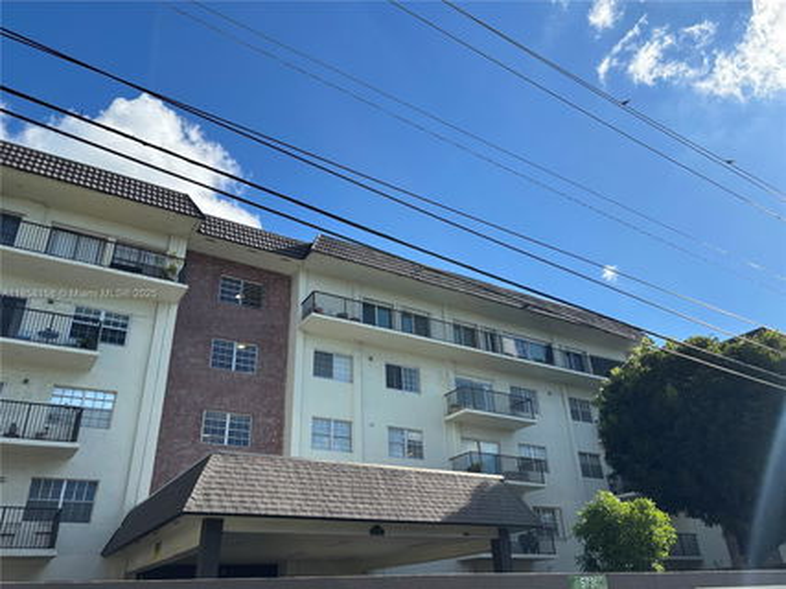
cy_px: 294
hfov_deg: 67.3
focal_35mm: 26
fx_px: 590
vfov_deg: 53.0
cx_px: 393
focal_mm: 5.96
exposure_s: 1/2857
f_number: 1.6
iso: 50
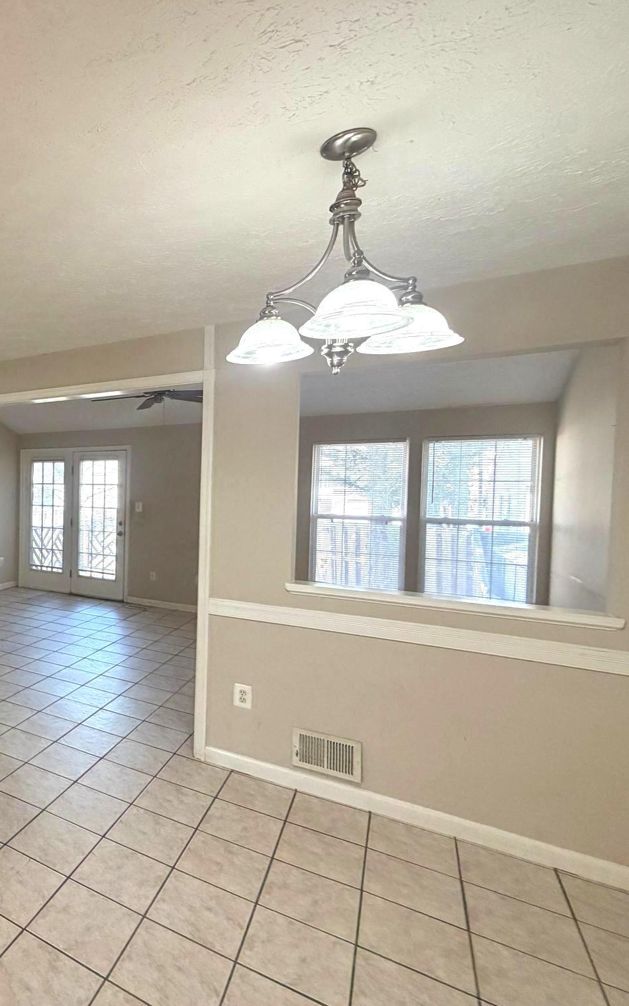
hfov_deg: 49.3
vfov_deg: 85.1
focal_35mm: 20
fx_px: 549
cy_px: 504
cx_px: 6
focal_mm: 2.22
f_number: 2.2
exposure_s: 1/120
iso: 320
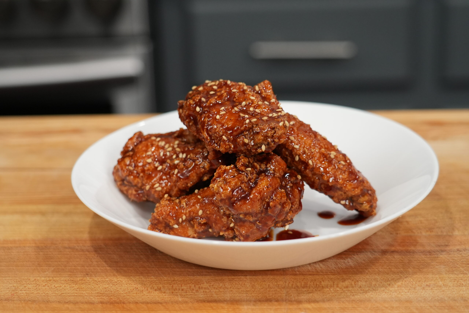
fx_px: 1133
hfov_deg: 23.4
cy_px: 156
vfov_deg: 15.7
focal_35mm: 87
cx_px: 234
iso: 1250
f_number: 4
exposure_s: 1/125
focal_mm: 58
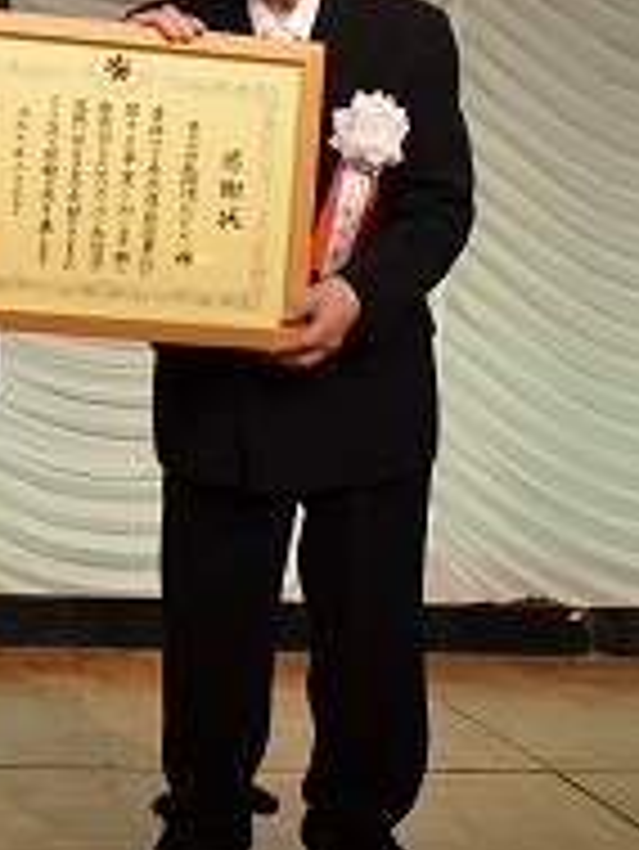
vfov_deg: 24.0
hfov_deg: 17.8
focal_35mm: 81
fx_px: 1991
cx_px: 9
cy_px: 319
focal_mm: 24
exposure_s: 1/60
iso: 360
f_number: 5.6
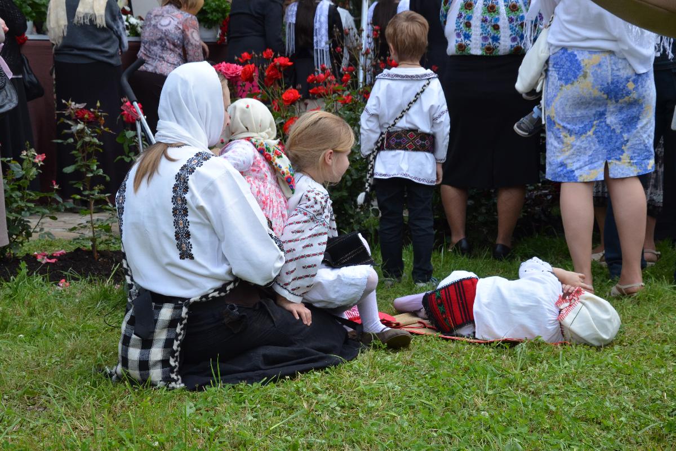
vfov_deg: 23.8
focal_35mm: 57
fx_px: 1070
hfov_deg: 35.1
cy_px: 226
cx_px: 338
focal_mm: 38
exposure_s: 1/320
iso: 640
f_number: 9
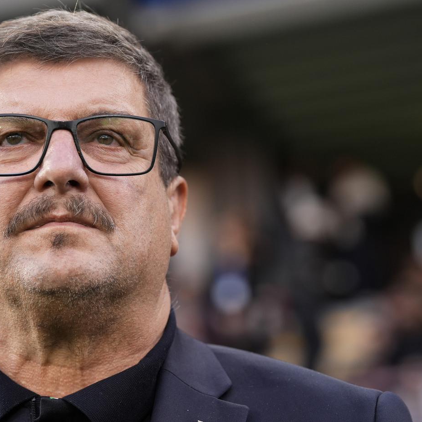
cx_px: 112
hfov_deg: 12.3
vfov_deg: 12.3
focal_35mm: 142
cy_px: 211
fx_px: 1959
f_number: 4
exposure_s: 1/500
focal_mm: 111
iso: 1250
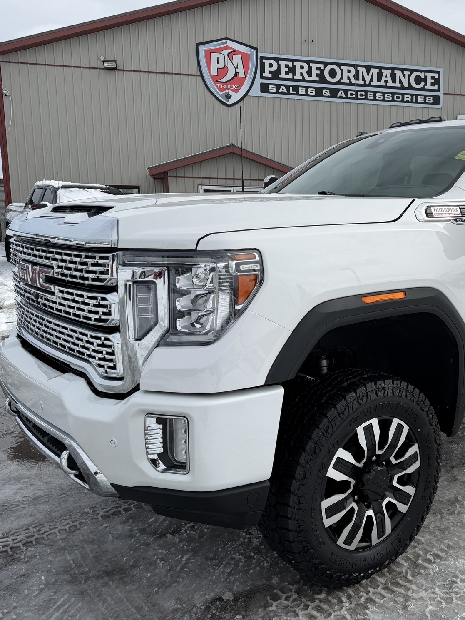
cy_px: 309
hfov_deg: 41.2
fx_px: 591
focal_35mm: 33
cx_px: 371
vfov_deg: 55.3
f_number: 1.78
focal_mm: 6.76
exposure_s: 1/6173
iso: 80
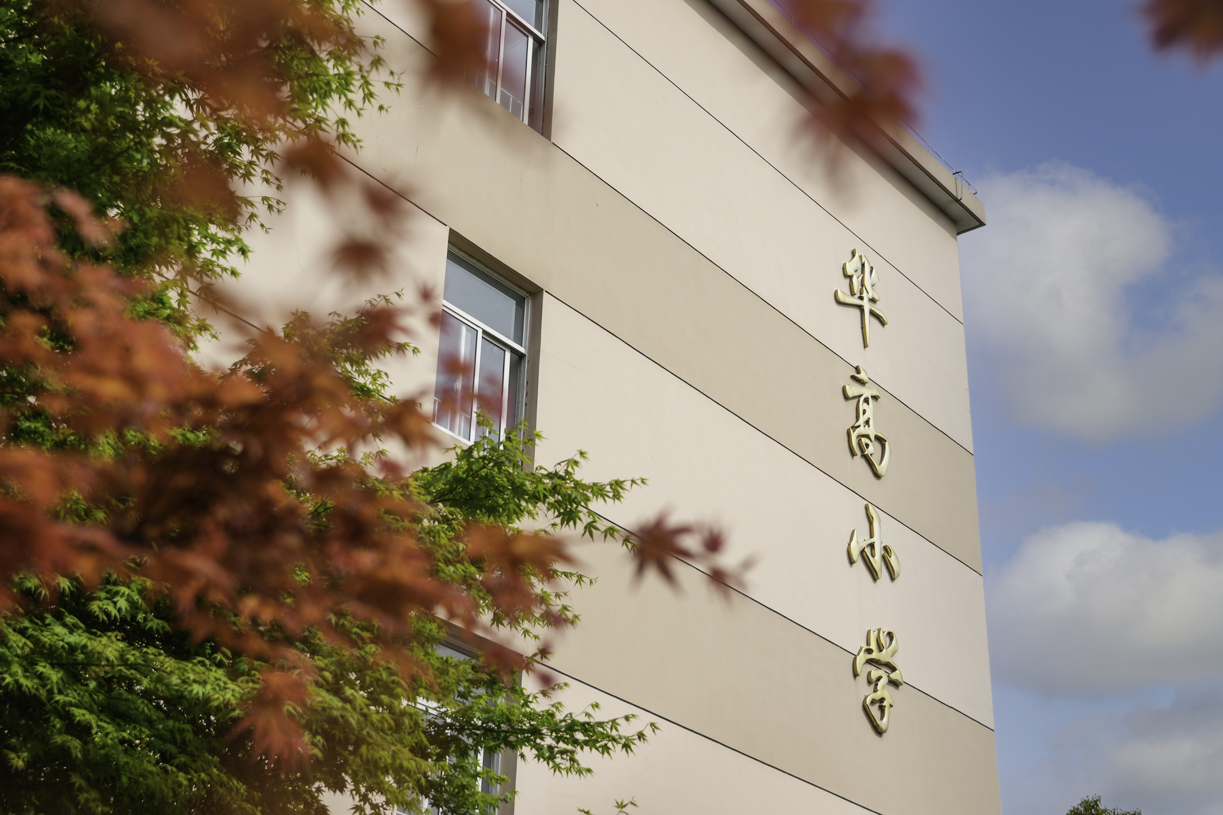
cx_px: 612
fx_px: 1630
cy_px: 408
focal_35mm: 48
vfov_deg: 28.1
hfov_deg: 41.1
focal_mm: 32
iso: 160
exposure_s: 1/2500
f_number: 4
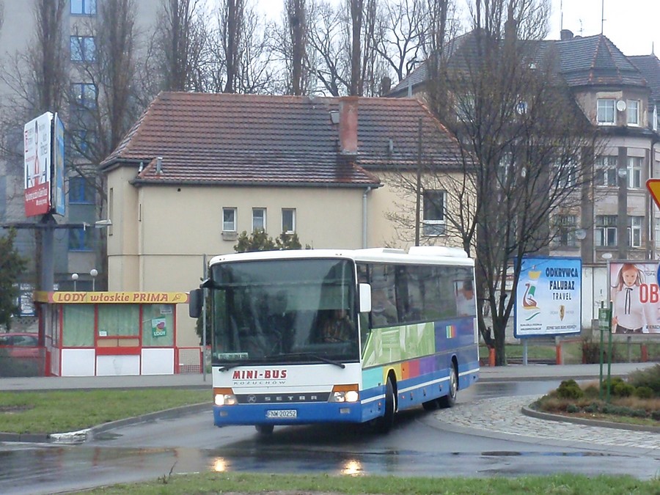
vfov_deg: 14.8
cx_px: 330
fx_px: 1907
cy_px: 248
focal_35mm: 100
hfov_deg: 19.6
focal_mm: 17.88
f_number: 5.3
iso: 640
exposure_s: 1/320
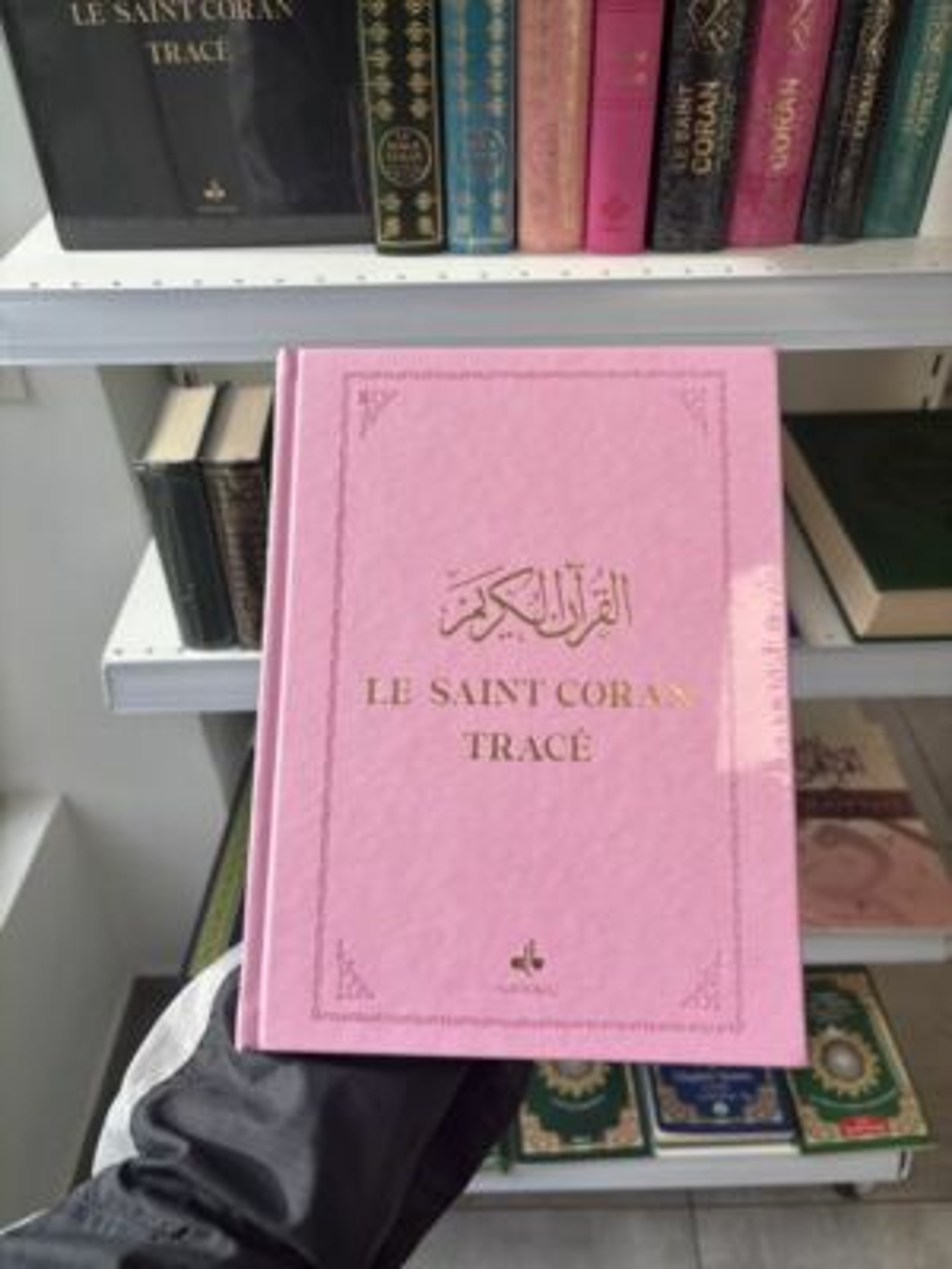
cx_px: 476
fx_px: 953
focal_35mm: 26
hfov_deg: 53.1
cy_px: 634
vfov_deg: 67.3
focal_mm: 5.96
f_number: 1.6
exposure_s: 1/414
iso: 50
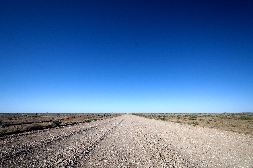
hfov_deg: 100.5
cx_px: 126
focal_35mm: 15
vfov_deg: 77.2
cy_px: 84
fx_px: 105
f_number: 9
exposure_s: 1/320
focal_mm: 10
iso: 400
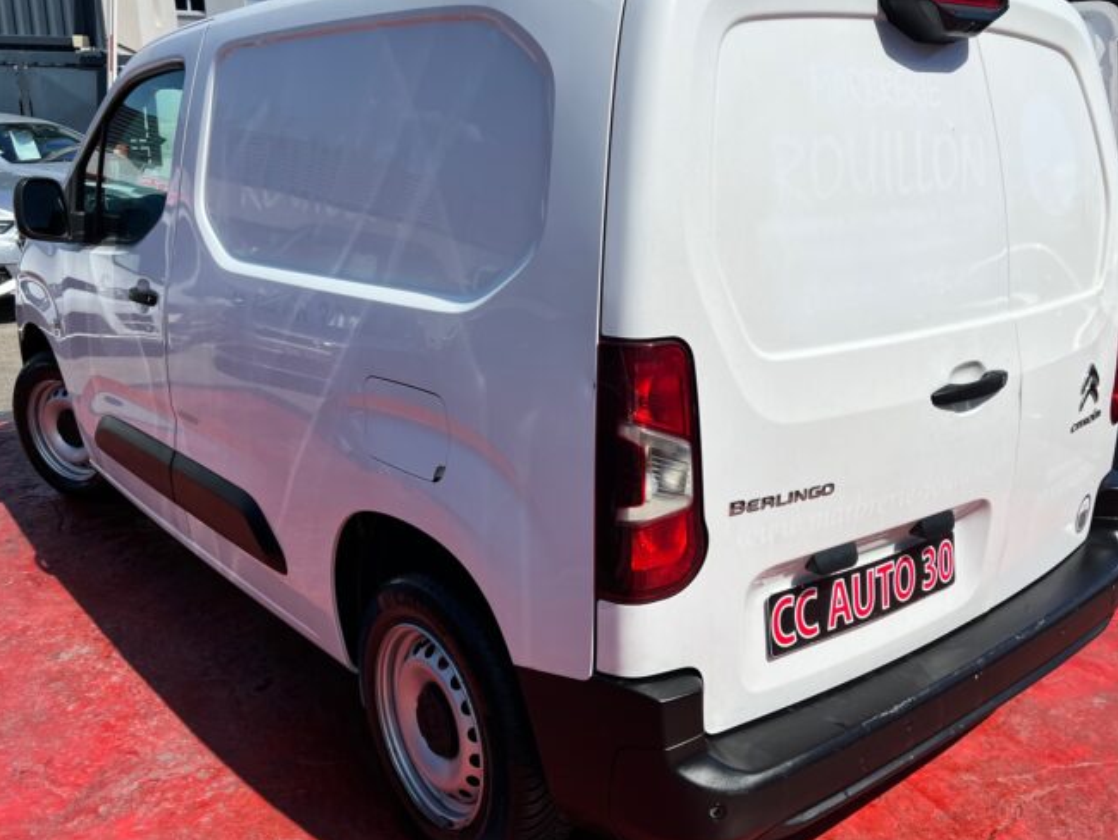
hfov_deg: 56.6
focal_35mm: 32
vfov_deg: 44.2
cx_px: 624
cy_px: 399
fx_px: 1034
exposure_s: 1/8696
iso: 50
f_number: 1.5
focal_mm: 5.7
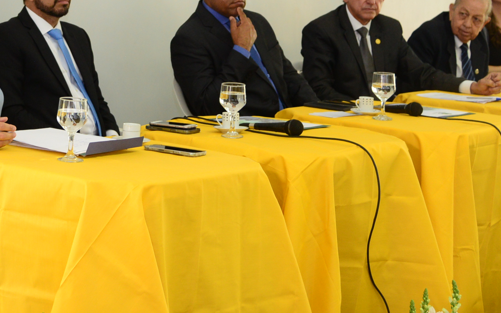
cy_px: -61
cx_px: 136
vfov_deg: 12.1
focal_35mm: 106
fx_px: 1447
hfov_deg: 19.5
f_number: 4.5
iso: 1600
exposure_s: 1/125
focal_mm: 46
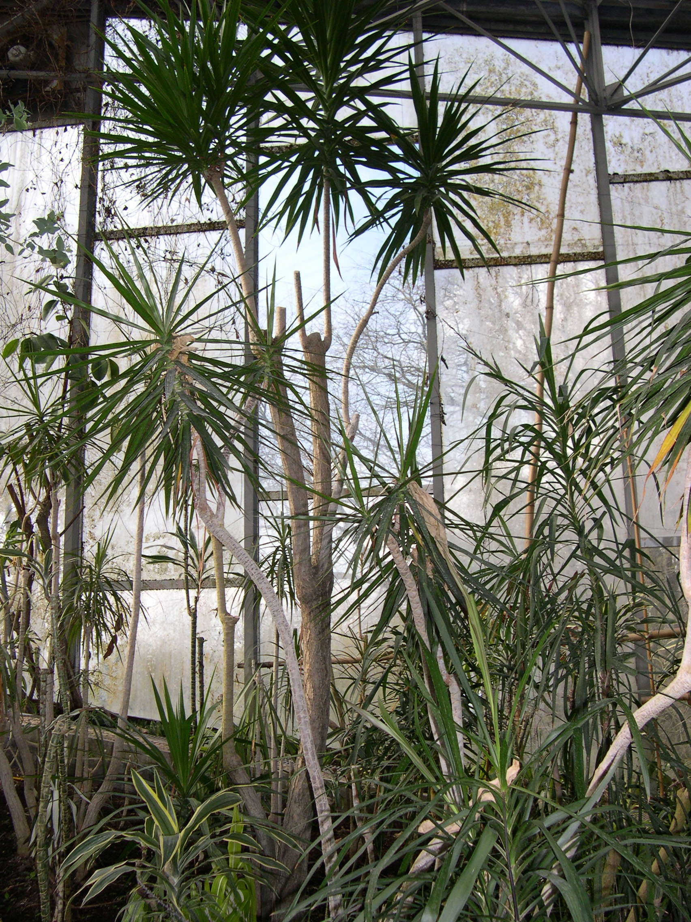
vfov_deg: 49.0
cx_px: 346
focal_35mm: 38
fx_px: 1011
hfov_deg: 37.7
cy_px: 461
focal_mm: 8
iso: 141
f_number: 2.8
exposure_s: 1/657
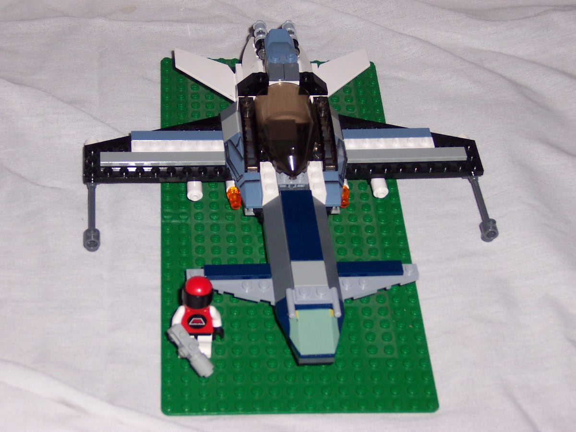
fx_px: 1631
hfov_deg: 20.0
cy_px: 216
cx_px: 288
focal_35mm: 98
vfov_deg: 15.1
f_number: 4
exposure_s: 1/90
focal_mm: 15.2
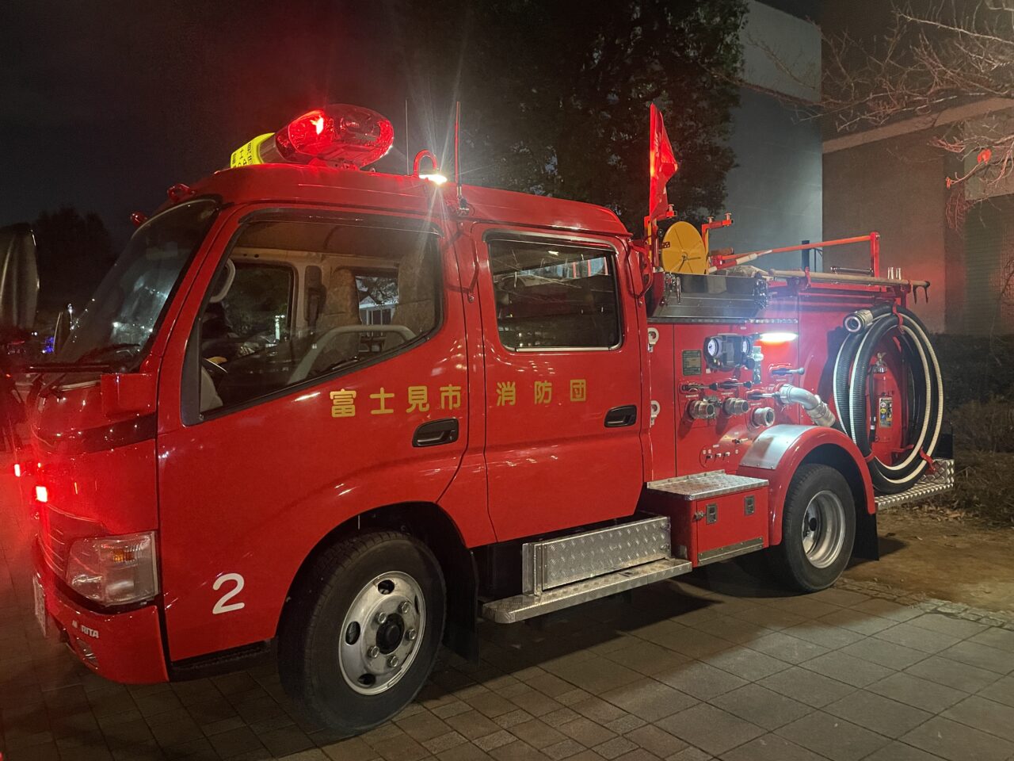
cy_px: 380
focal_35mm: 26
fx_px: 762
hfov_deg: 67.3
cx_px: 507
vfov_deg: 53.1
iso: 1000
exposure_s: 1/30
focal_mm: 4.2
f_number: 1.6
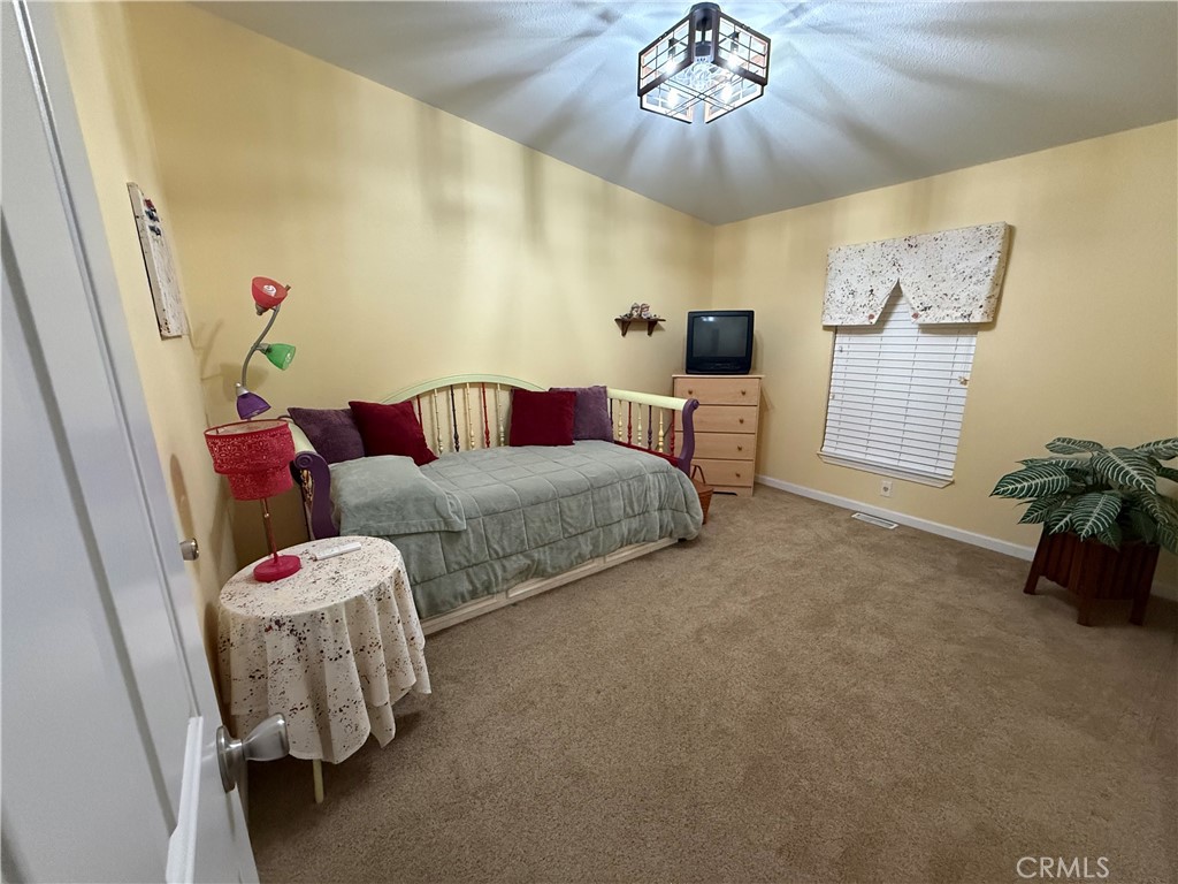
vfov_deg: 85.7
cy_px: 442
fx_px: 476
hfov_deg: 102.1
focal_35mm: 14
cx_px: 589
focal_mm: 2.22
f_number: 2.2
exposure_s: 1/60
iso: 640
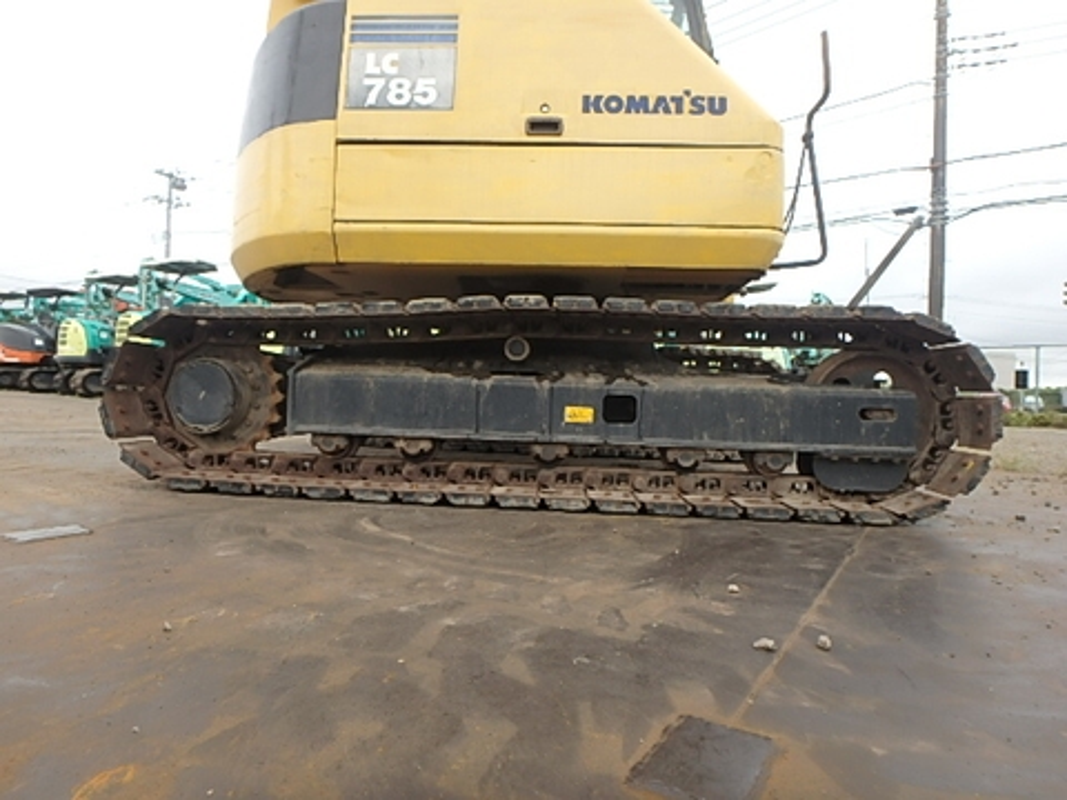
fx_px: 647
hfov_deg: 79.0
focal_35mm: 21
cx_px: 534
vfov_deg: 63.4
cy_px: 400
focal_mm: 3.7
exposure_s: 1/250
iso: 125
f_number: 3.5
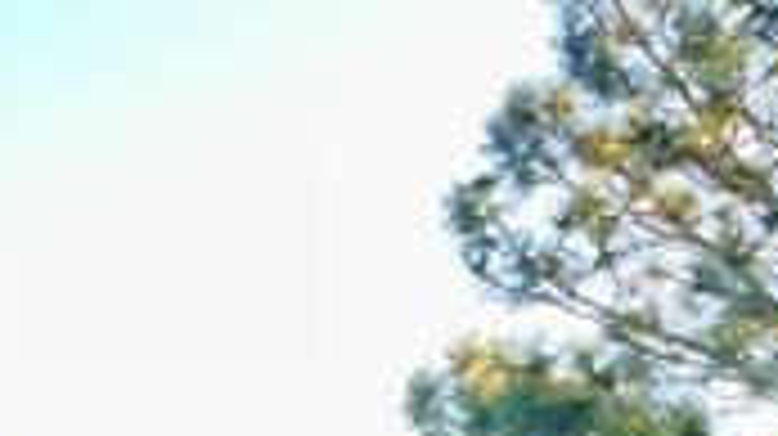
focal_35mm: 105
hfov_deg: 18.9
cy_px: 1005
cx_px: -234
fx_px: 2164
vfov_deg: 10.2
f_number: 1.6
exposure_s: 1/121
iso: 32
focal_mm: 4.2
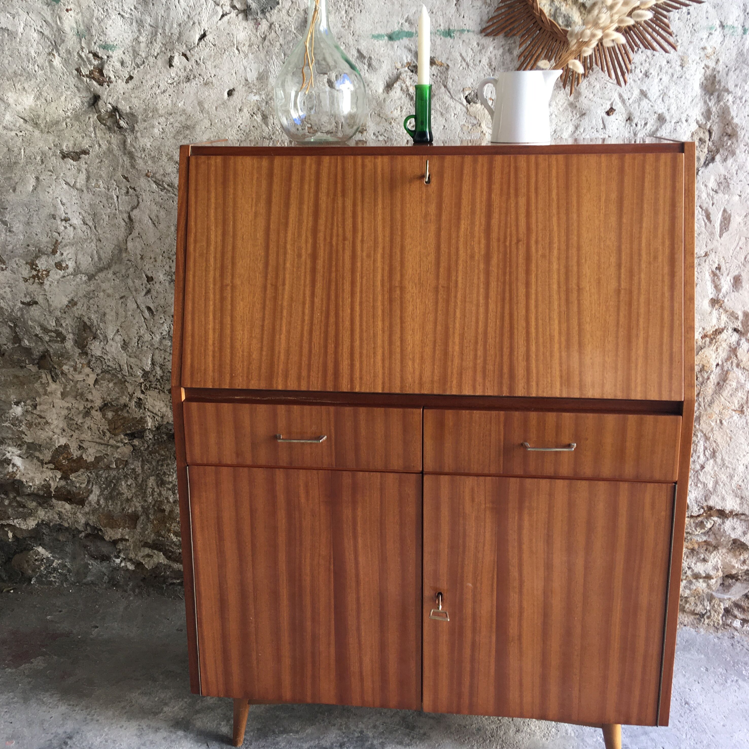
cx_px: 371
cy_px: 333
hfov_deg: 47.2
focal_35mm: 35
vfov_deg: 47.1
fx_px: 857
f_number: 2.2
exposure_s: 1/50
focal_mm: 4.15
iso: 32
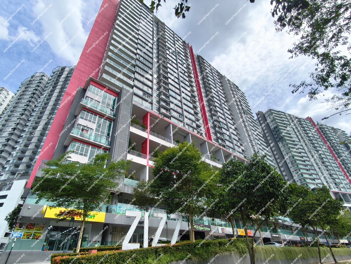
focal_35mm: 15
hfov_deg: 98.2
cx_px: 176
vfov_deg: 81.8
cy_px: 132
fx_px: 152
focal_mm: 1.65
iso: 50
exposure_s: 1/388
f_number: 2.2
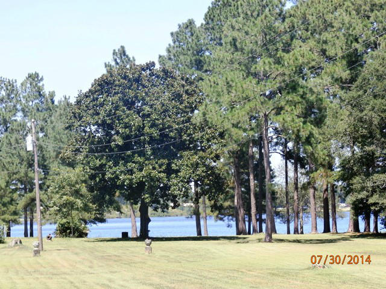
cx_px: 193
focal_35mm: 107
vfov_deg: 13.8
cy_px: 144
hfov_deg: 18.4
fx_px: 1193
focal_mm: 19.03
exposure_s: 1/200
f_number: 5
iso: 100
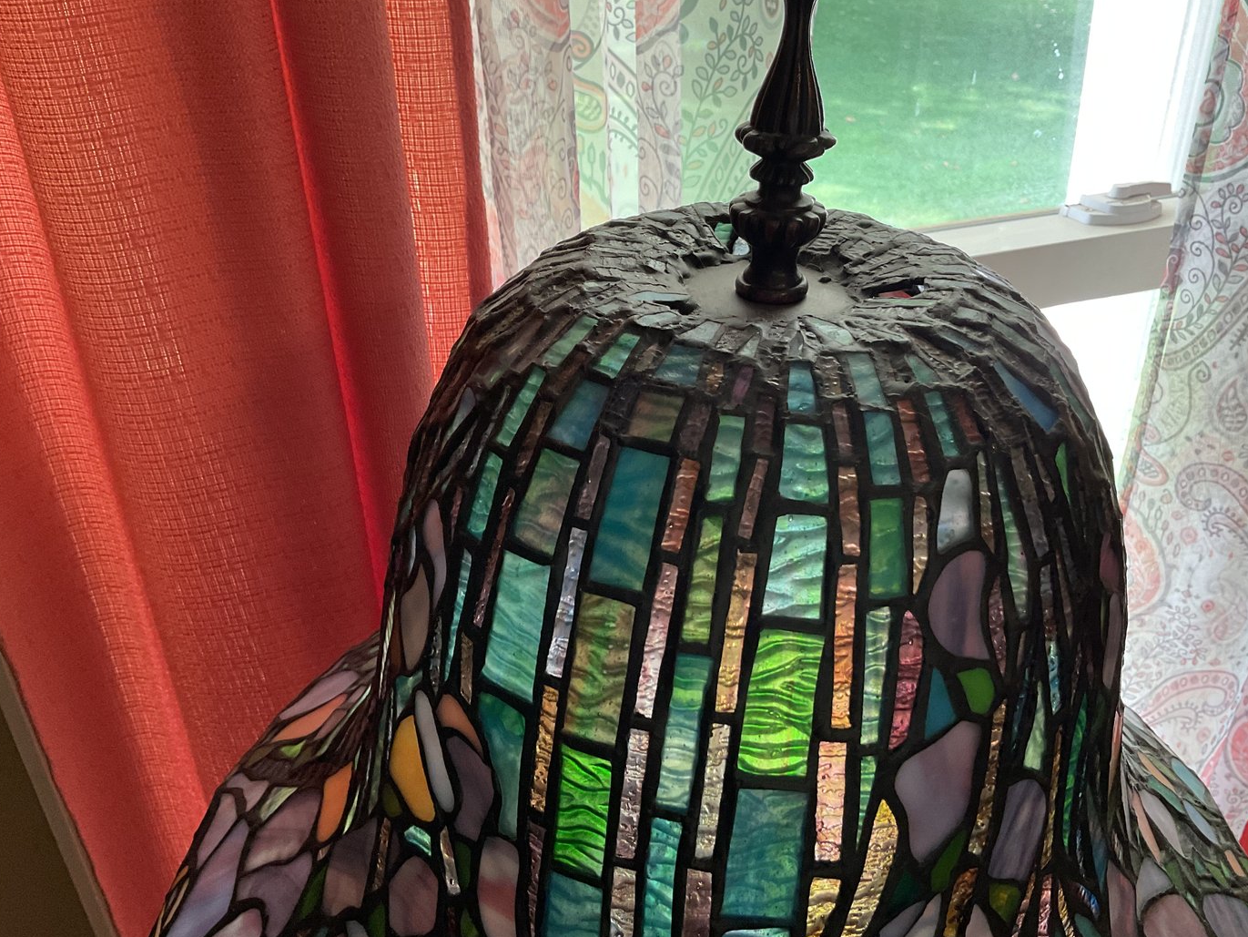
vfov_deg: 44.2
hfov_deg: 56.7
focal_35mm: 32
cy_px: 453
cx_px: 675
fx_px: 1154
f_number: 1.8
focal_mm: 3
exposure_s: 1/60
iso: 50
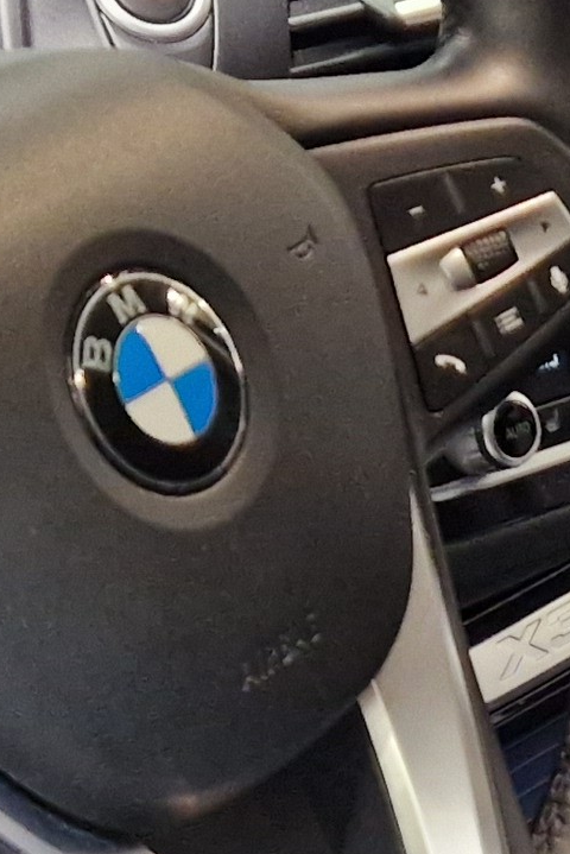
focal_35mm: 133
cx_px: 916
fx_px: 3155
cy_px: 991
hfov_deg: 9.9
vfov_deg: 14.9
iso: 640
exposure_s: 1/100
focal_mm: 5.4
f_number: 1.8
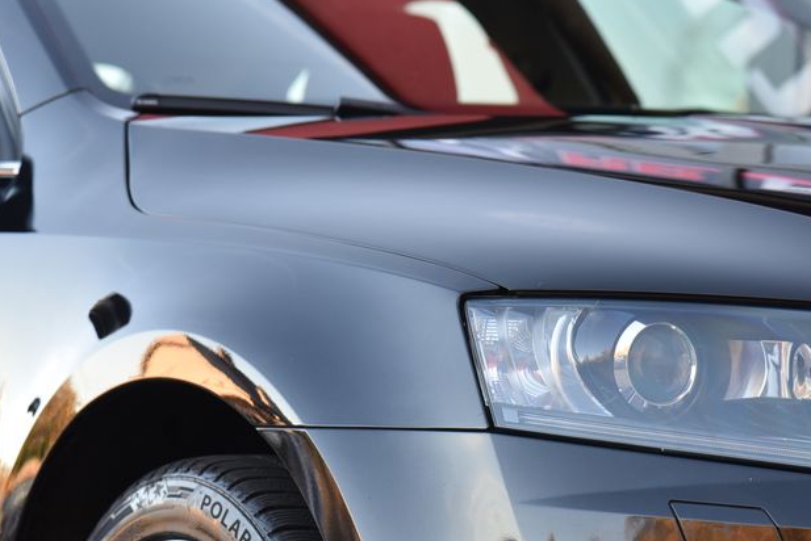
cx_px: 372
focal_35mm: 199
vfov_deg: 6.9
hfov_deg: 10.3
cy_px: 402
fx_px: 4485
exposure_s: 1/100
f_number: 5
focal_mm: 120
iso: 500
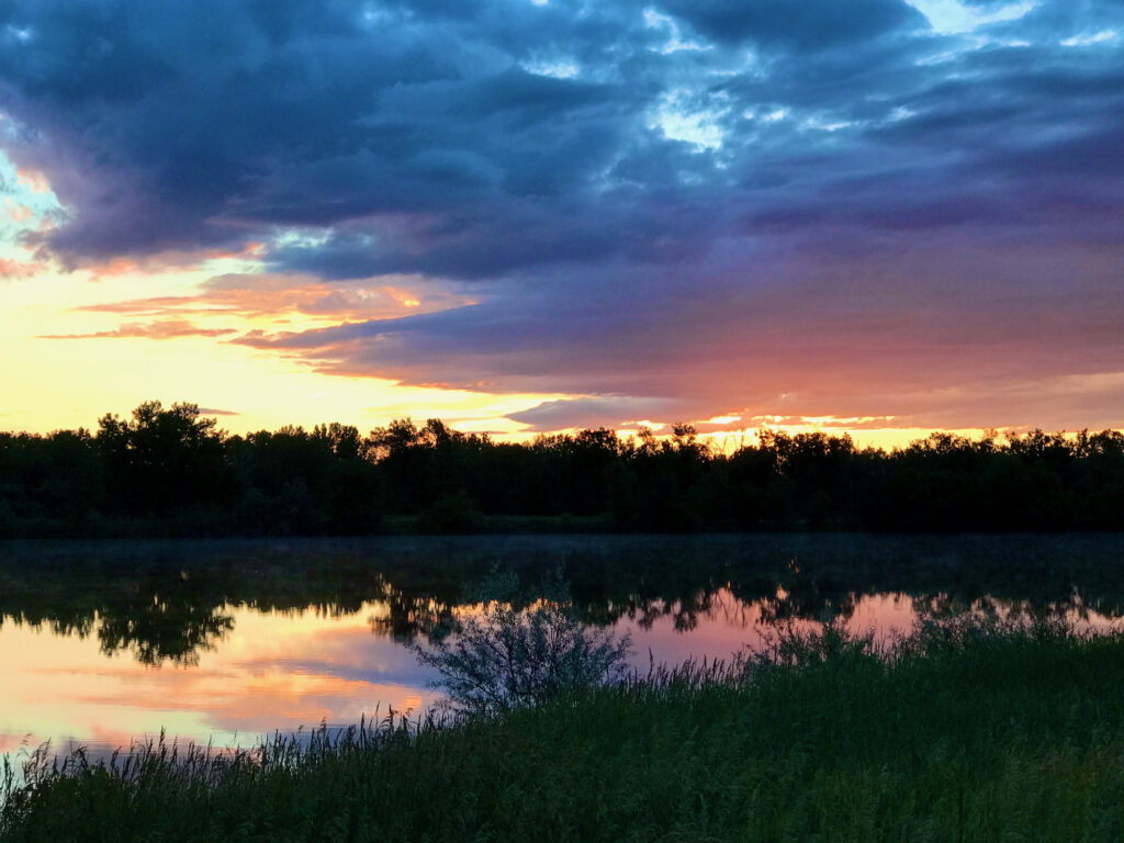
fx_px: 1851
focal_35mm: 57
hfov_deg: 33.8
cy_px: 422
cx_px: 562
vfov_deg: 25.7
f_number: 2.8
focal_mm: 6.6
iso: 25
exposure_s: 1/120
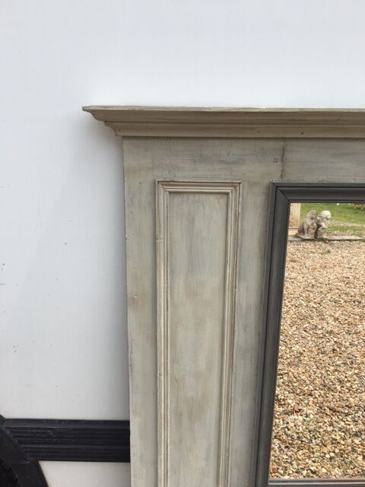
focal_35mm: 29
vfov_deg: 61.7
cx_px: 182
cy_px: 244
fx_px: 408
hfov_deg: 48.2
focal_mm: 4.15
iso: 25
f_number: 2.2
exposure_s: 1/1166
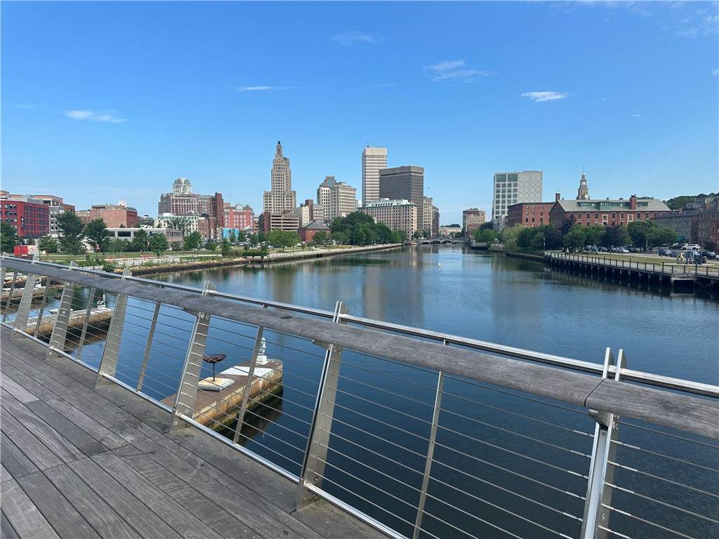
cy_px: 270
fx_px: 498
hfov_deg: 71.6
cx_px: 360
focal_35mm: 24
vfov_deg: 56.8
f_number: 1.78
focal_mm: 6.86
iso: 80
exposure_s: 1/2967
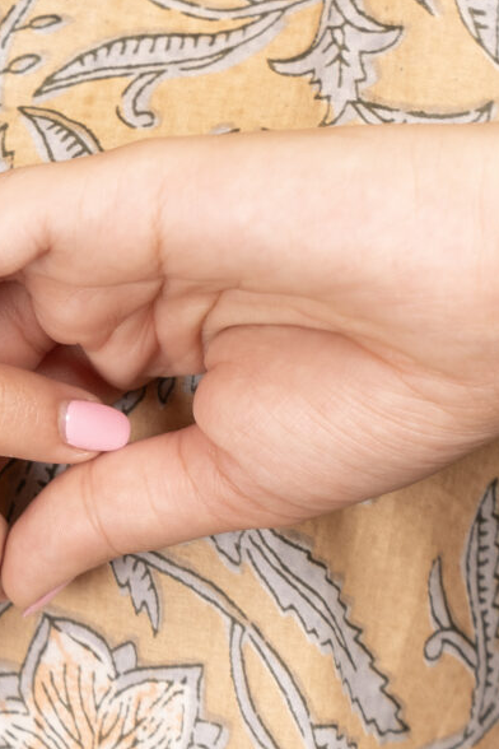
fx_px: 6341
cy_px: 199
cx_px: -222
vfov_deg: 6.8
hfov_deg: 4.5
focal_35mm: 305
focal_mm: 70
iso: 200
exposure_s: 1/100
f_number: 4.5
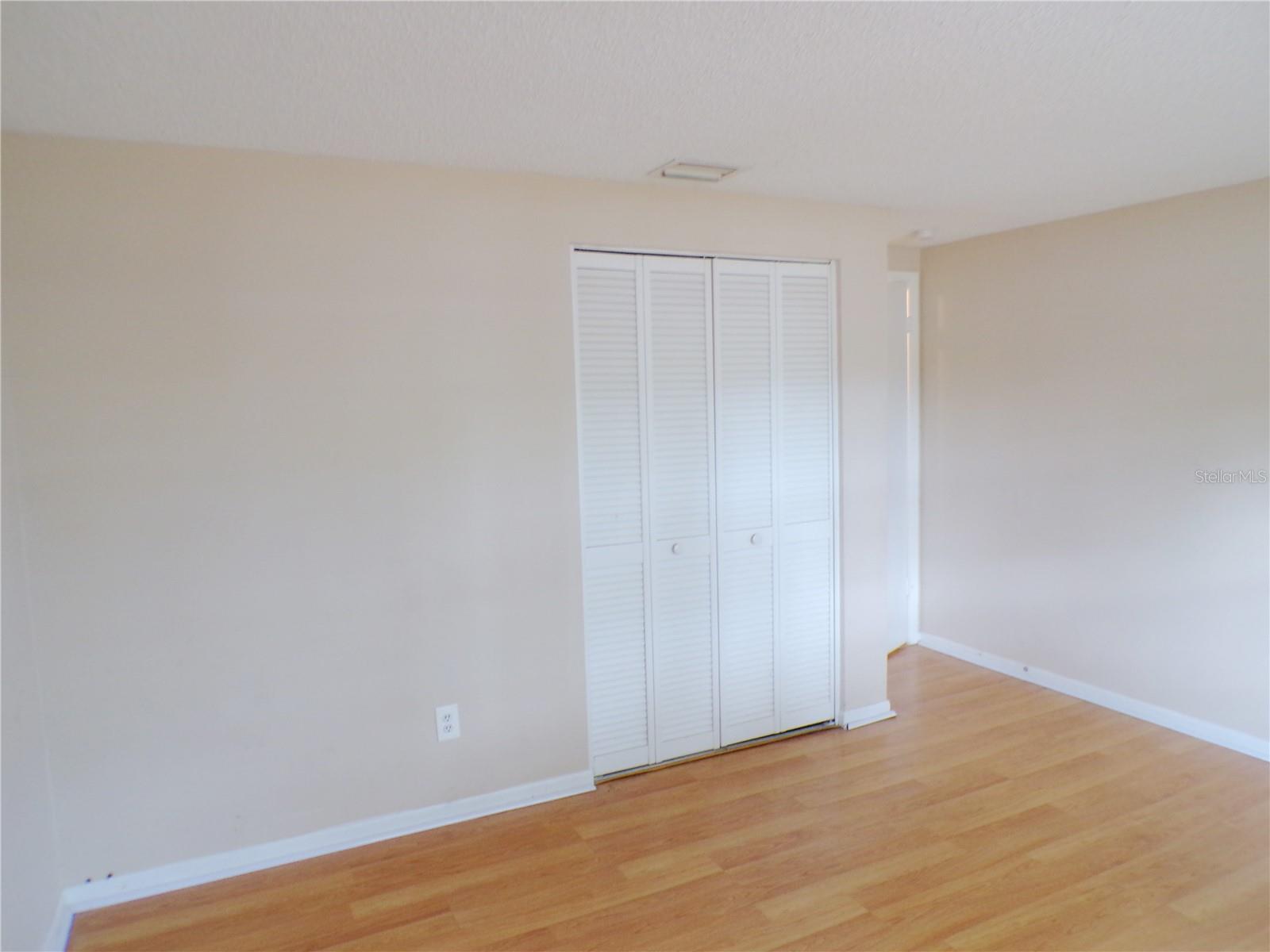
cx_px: 635
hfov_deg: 71.6
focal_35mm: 24
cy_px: 476
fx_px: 881
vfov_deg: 56.8
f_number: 3
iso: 312
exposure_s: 1/17
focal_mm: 4.3
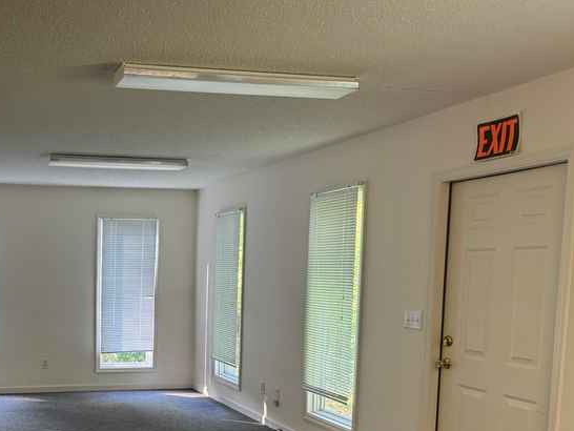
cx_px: 93
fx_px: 680
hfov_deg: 43.1
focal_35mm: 41
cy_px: 333
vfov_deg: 34.3
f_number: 1.78
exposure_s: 1/120
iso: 200
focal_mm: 6.76
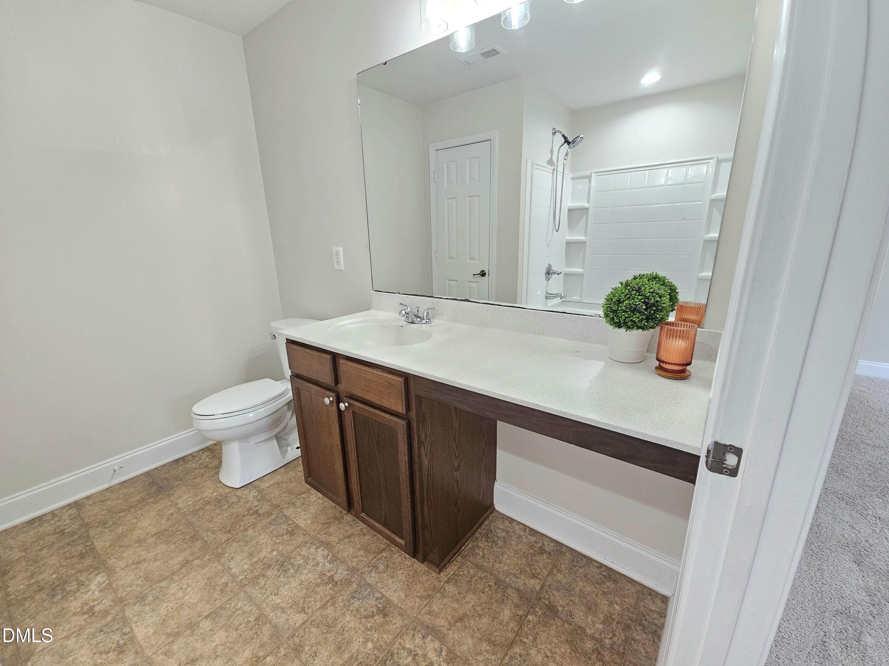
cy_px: 333
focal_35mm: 13
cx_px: 444
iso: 400
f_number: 2.2
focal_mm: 2.2
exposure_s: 1/60.2
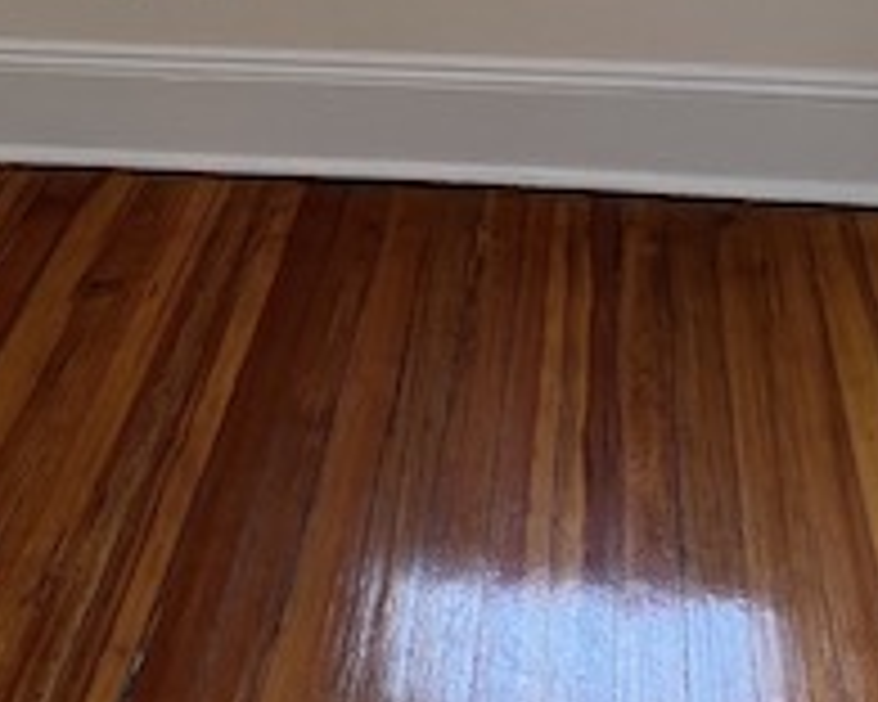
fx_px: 1351
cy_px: -369
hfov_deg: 35.9
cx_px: 369
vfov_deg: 23.1
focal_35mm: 52
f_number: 1.8
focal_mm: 1.57
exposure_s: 1/120
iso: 40
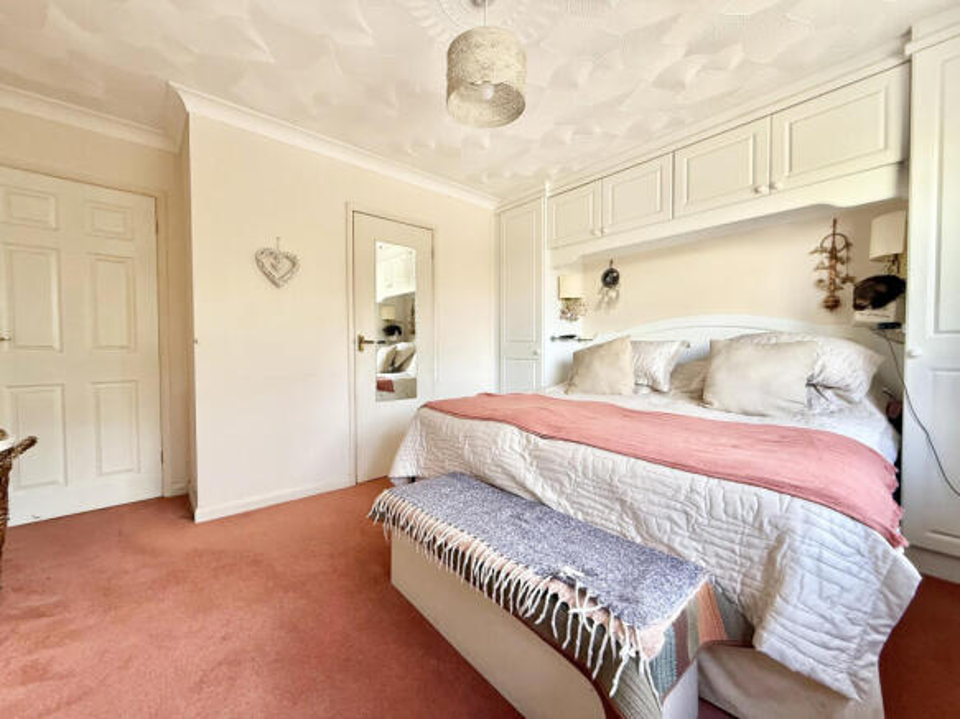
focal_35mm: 14
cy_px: 360
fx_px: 388
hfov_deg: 102.1
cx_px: 480
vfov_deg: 85.7
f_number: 2.2
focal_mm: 2.22
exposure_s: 1/99
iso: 160
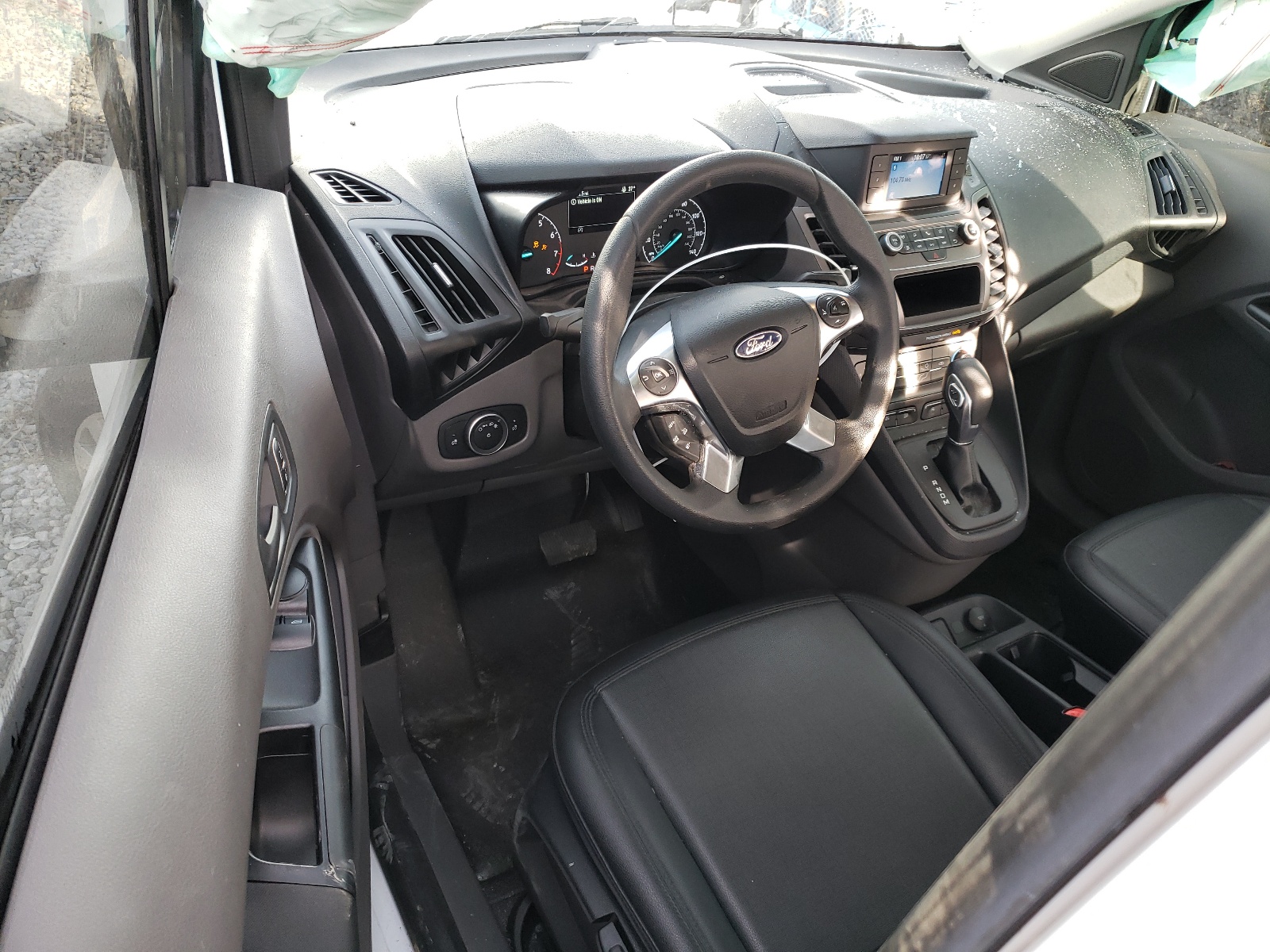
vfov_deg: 53.1
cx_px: 635
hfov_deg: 67.3
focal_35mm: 26
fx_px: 954
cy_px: 476
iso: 81
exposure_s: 1/120
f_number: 1.5
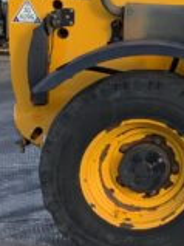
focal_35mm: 117
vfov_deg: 16.6
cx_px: 444
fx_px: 830
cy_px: 29
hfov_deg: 10.7
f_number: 1.8
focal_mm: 3
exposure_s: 1/962
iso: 16
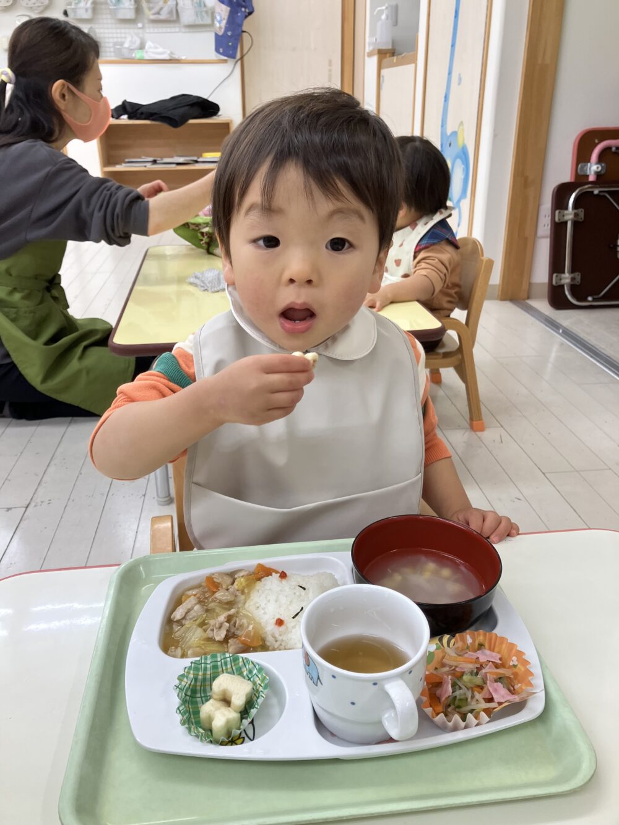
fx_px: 667
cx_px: 310
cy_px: 412
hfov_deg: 49.8
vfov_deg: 63.4
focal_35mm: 28
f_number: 1.8
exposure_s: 1/121
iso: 64
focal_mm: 3.99
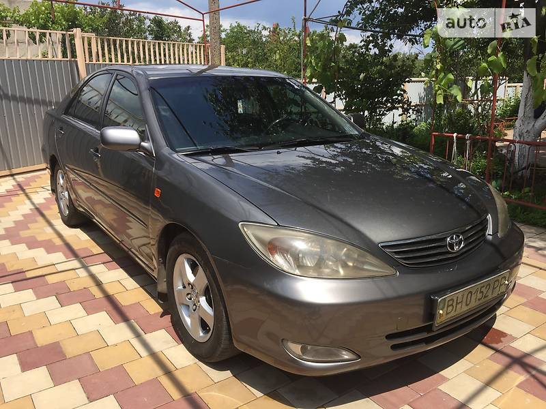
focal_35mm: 29
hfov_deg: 61.7
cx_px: 273
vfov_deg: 48.2
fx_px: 457
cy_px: 204
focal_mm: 4.2
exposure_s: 1/1799
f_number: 2.2
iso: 32
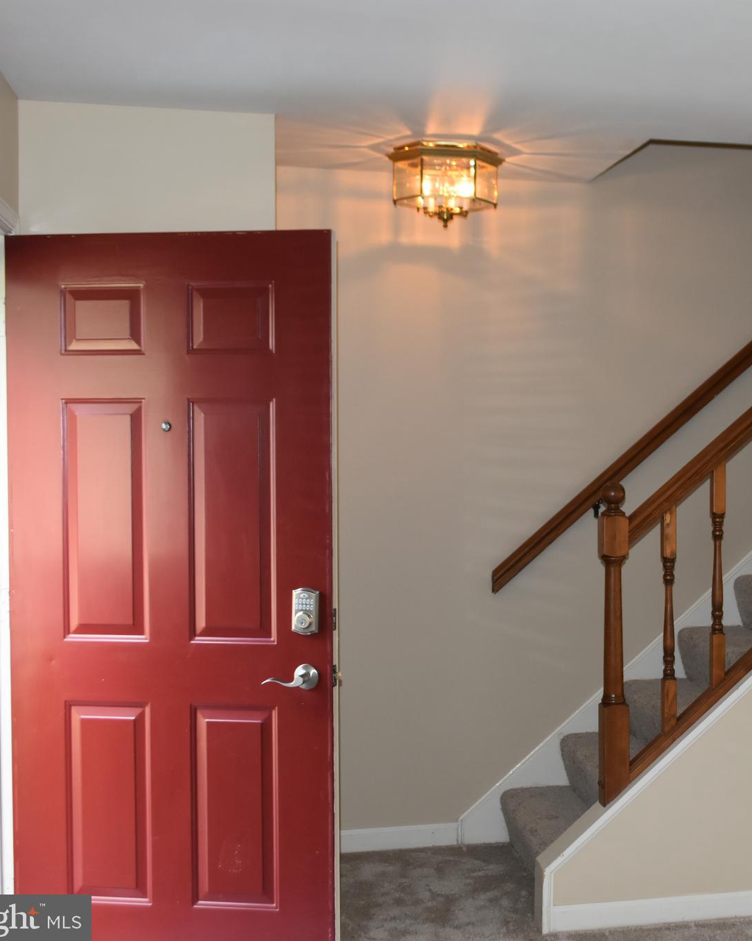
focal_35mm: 51
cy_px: 472
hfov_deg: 28.7
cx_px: 647
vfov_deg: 36.7
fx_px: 1419
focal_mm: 24
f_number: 4.5
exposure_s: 1/80
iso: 800
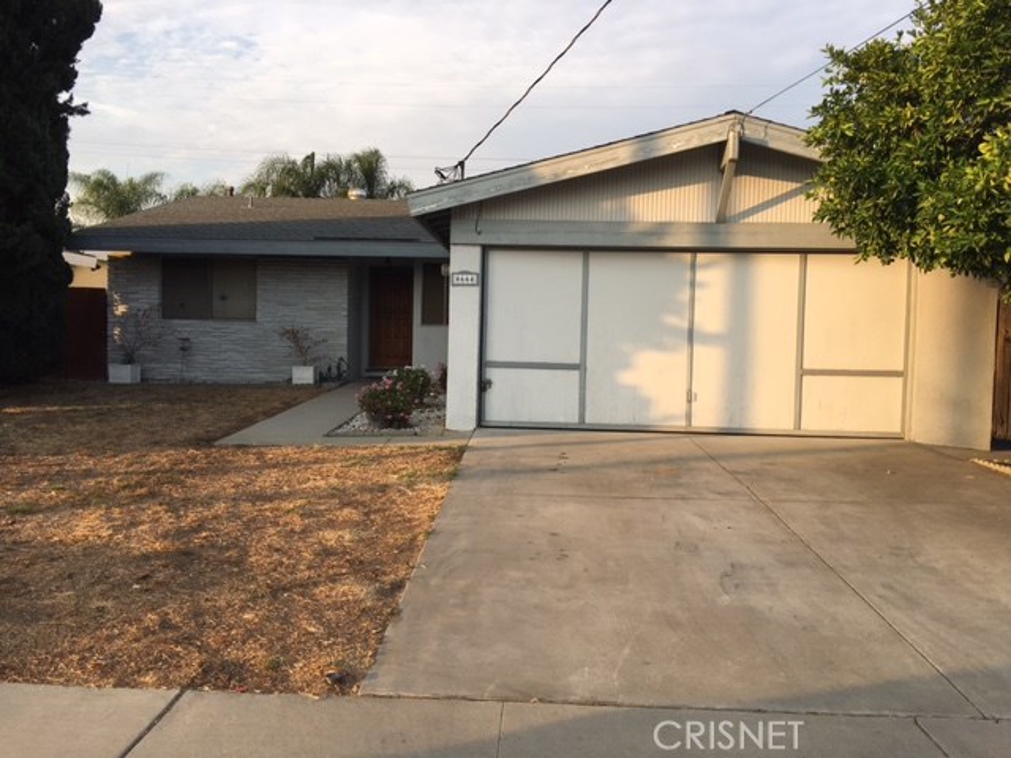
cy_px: 379
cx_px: 506
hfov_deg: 61.7
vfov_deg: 48.2
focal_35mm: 29
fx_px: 847
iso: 25
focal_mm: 4.15
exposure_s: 1/437
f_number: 2.2
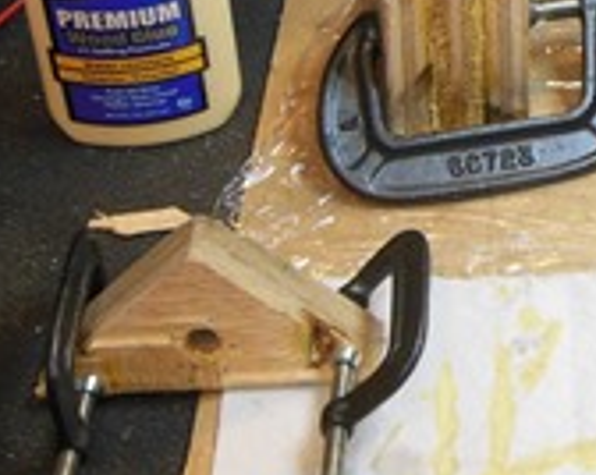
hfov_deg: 20.9
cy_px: 89
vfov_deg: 17.7
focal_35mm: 86
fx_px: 1515
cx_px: 699
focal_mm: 6
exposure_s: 1/30
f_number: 3.5
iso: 320
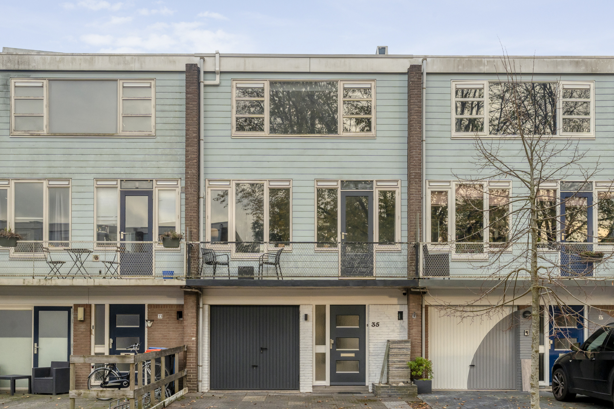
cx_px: 307
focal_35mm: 39
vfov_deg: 34.2
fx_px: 665
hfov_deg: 49.6
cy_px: 204
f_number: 10
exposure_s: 1/60
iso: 800
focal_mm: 26
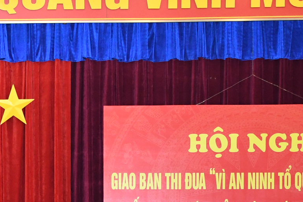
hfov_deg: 11.1
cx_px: -36
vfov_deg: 7.4
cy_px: 241
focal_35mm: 183
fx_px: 1540
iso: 2500
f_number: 4.2
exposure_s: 1/200
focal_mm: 34
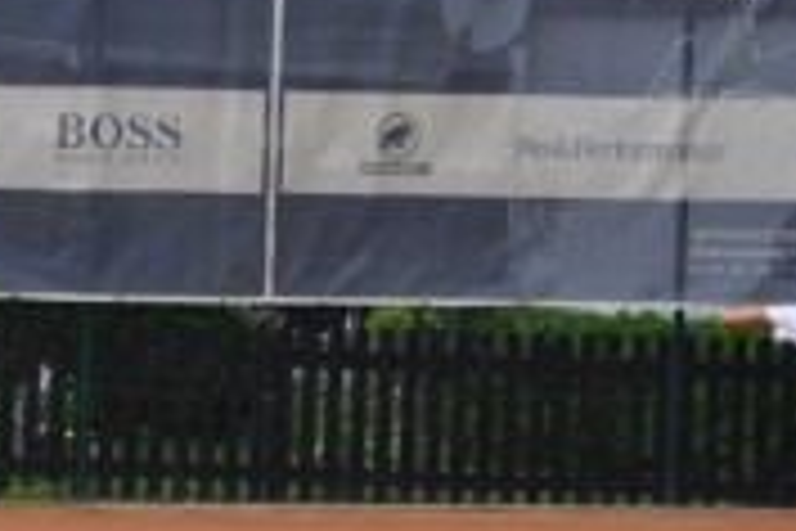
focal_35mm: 535
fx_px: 11822
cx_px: 490
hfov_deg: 3.9
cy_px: 328
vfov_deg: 2.6
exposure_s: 1/250
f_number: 8
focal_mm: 105
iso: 200
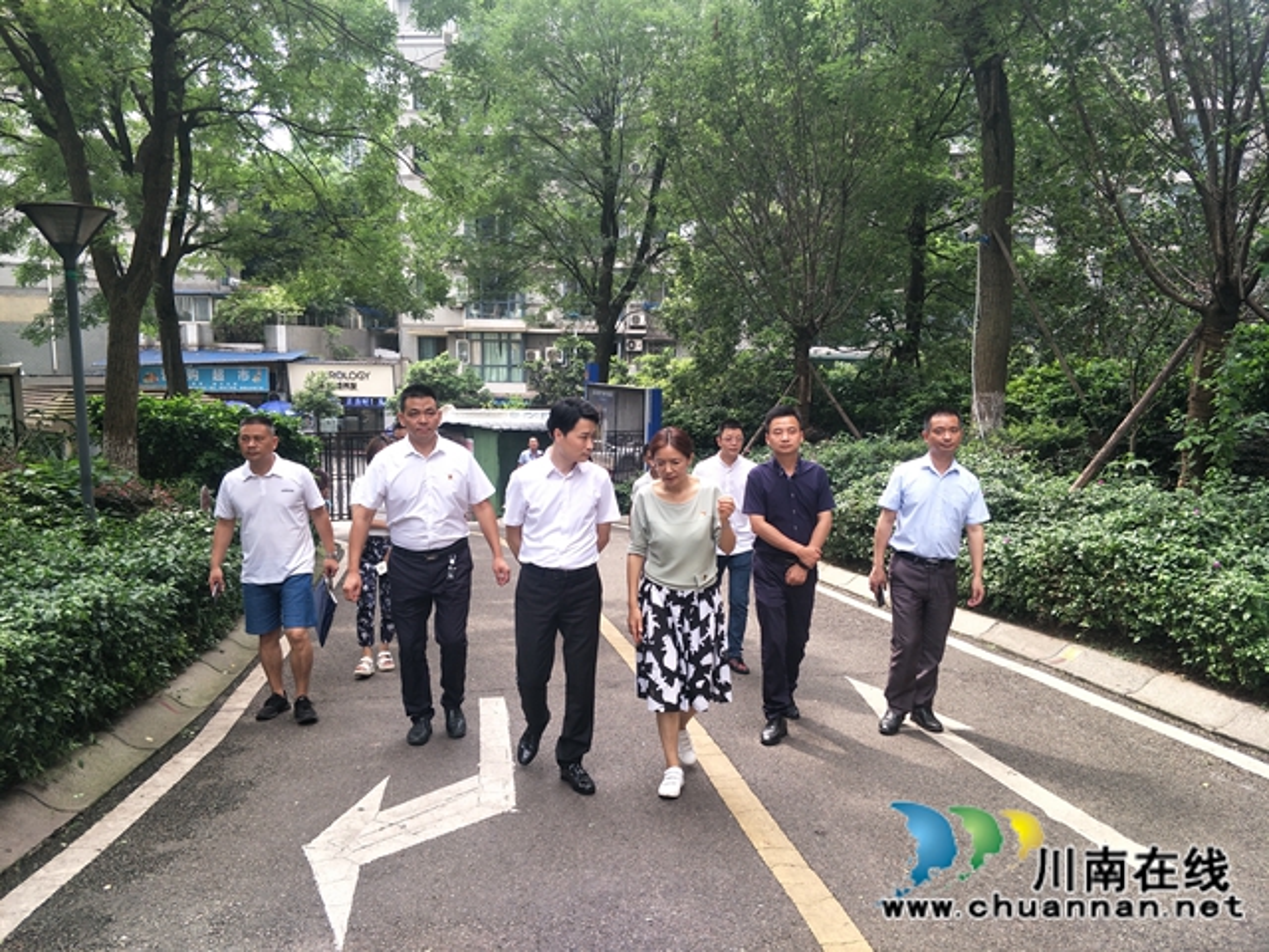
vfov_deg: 61.1
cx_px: 634
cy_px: 476
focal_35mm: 22
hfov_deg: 76.4
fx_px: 807
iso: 33
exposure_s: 1/164
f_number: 1.7
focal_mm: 3.79
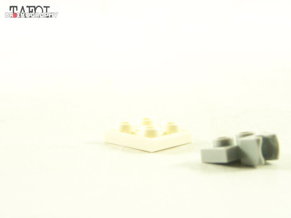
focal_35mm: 94
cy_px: 109
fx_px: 790
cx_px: 146
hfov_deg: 20.9
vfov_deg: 15.7
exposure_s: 1/60
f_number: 3.2
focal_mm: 15.6
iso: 400
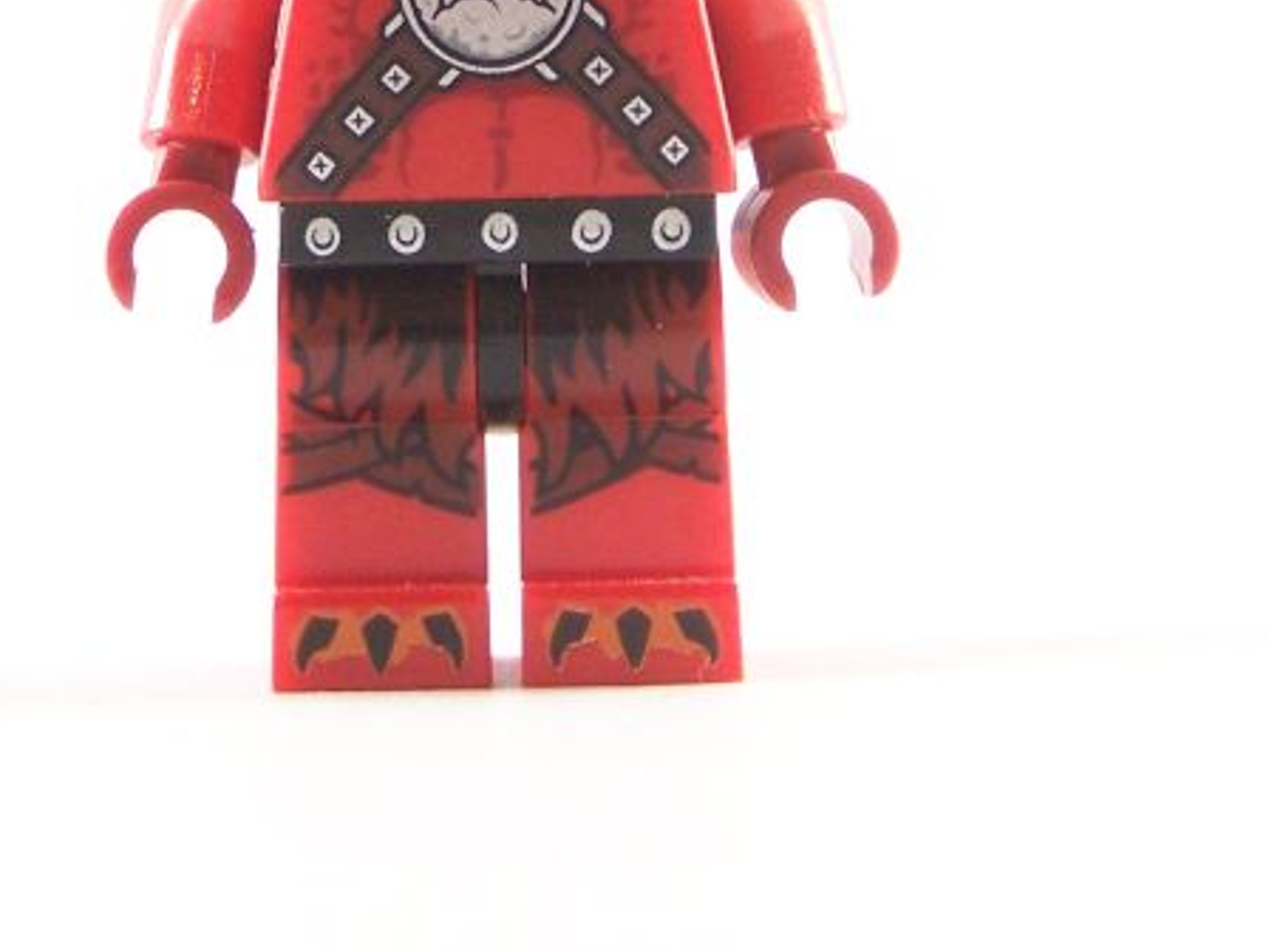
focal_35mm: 215
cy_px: -133
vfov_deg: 6.9
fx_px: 7882
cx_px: 530
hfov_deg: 9.2
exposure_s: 1/20
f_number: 3.2
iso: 200
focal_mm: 15.6
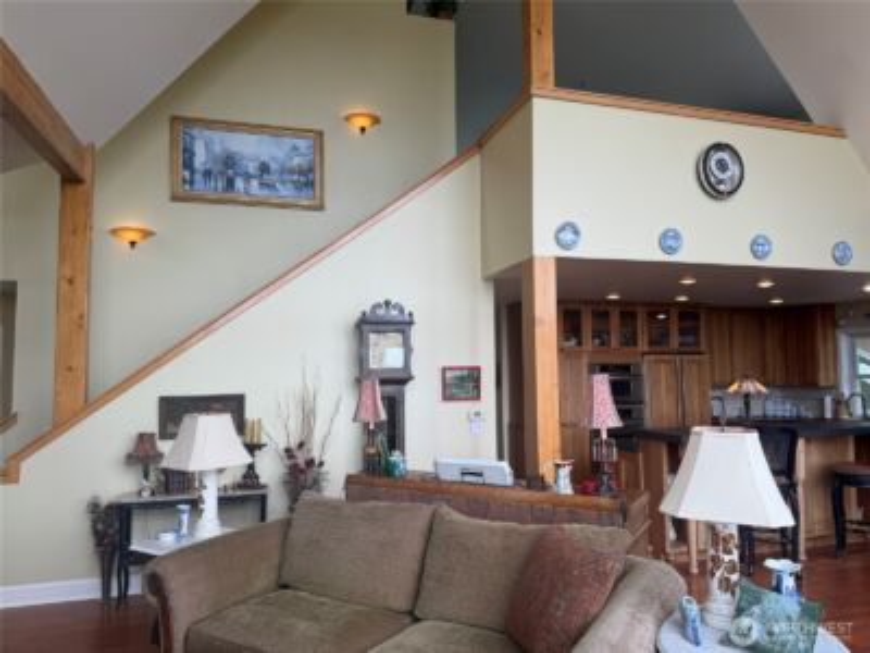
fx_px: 603
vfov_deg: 56.8
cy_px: 326
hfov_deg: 71.6
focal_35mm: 24
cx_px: 435
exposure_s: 1/448
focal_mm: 6.76
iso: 80
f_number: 1.78
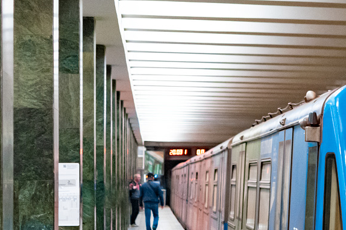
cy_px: 283
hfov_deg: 14.5
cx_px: 412
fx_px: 1319
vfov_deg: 9.8
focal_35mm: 137
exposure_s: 1/250
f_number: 1.8
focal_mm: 35
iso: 1600
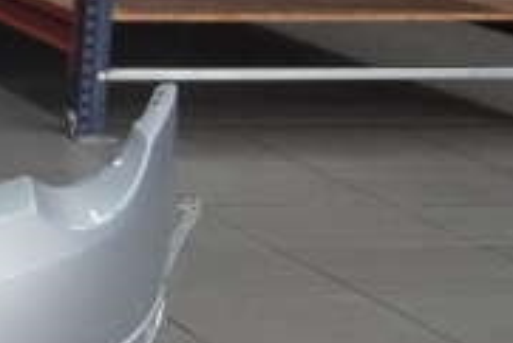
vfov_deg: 7.2
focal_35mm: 191
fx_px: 2724
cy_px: 361
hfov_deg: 9.5
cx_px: -740
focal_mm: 21
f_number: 4
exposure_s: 1/160
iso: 1600
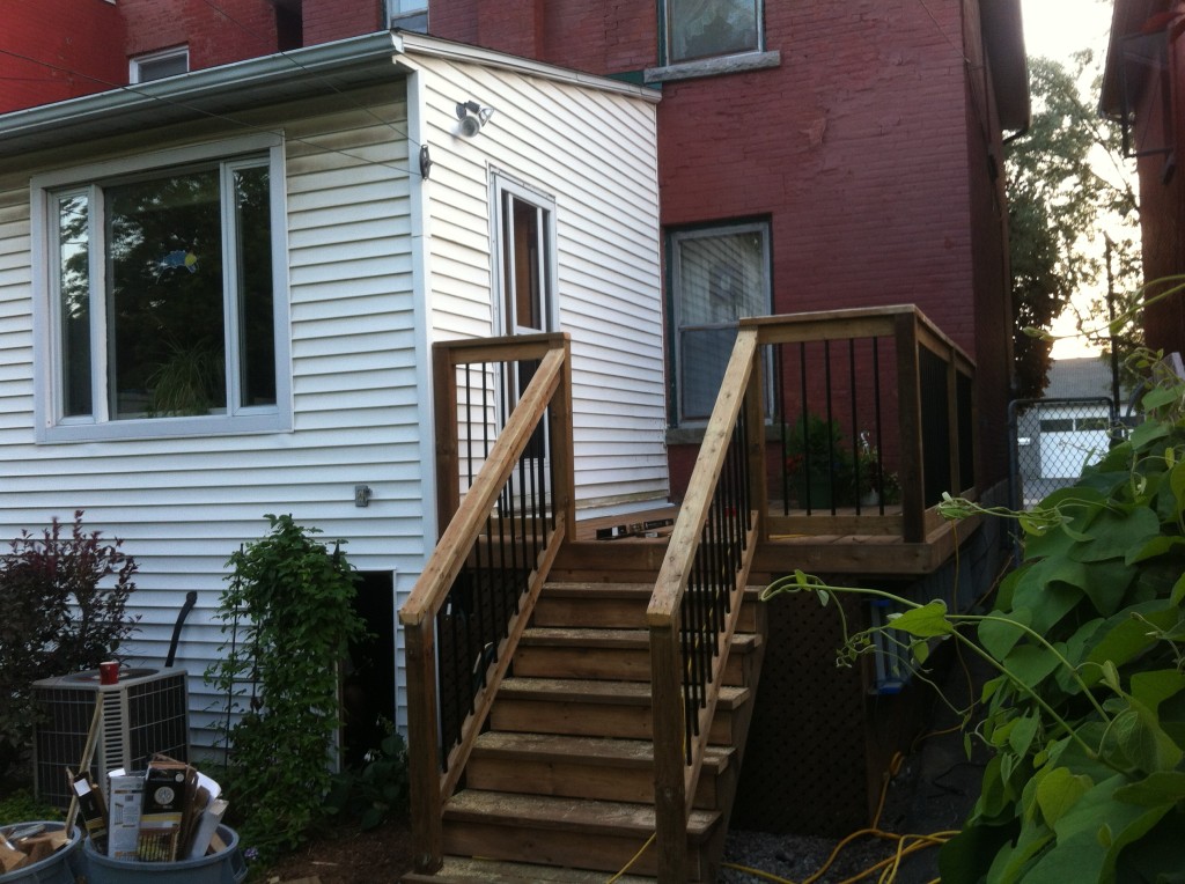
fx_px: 1196
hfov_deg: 52.7
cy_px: 442
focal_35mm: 35
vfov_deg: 40.6
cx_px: 592
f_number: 2.8
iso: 80
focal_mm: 3.85
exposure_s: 1/30
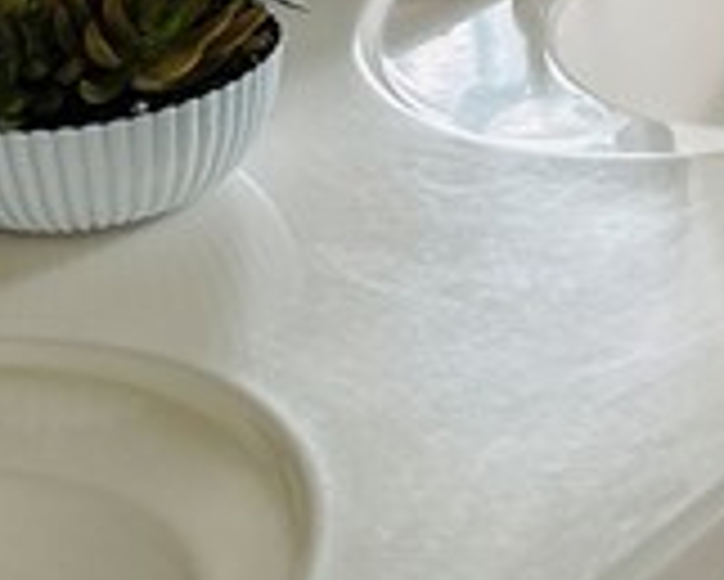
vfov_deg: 9.5
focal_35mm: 149
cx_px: 1426
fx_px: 3195
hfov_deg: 11.7
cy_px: -697
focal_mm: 6.86
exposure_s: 1/162
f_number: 1.78
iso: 100
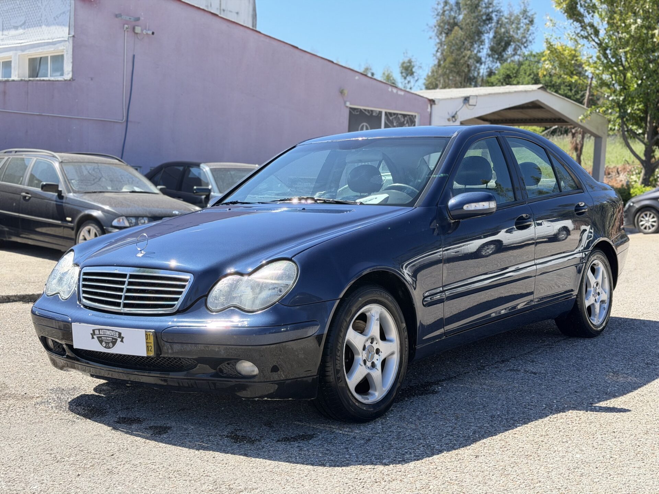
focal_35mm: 48
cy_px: 247
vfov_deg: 30.3
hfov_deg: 39.7
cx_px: 330
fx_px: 914
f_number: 1.78
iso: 100
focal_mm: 6.76
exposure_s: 1/1203
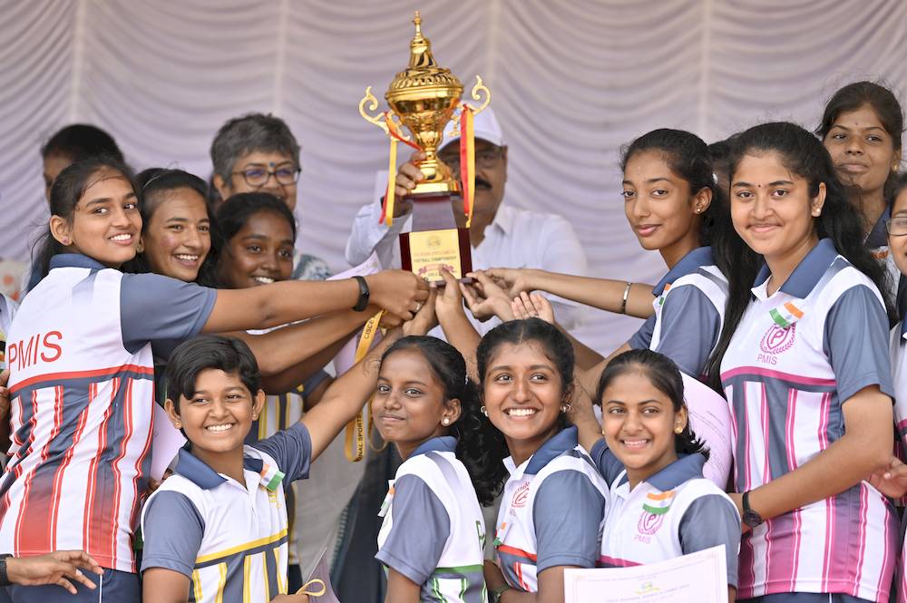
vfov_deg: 10.1
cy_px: 302
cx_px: 454
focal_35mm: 135
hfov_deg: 15.2
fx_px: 3398
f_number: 2.8
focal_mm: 135
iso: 250
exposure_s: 1/1250
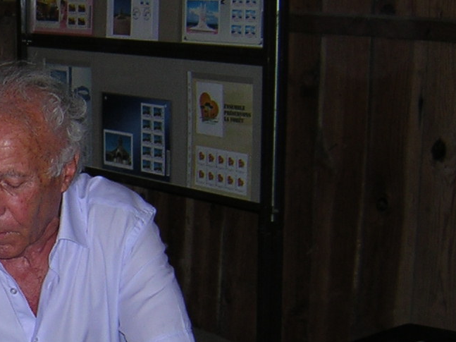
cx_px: -87
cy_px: 248
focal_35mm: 89
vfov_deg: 16.5
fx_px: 1172
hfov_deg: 20.6
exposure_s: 1/60.1
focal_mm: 4.7
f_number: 2.6
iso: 100
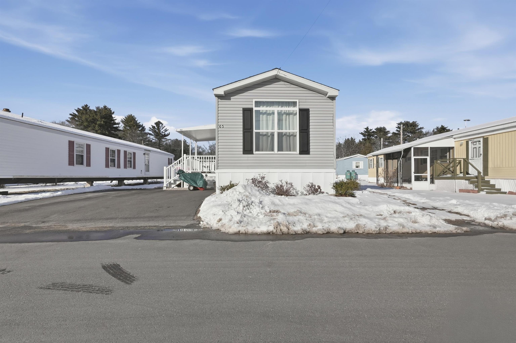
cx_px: 258
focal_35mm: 16
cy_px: 172
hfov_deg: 95.0
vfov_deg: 71.9
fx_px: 236
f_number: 7.1
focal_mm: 11
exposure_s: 1/4000
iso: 800
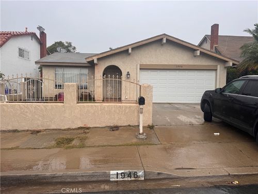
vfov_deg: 56.8
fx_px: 179
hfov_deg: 71.6
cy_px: 97
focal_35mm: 24
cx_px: 129
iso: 80
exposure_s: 1/2252
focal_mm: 6.76
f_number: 1.78
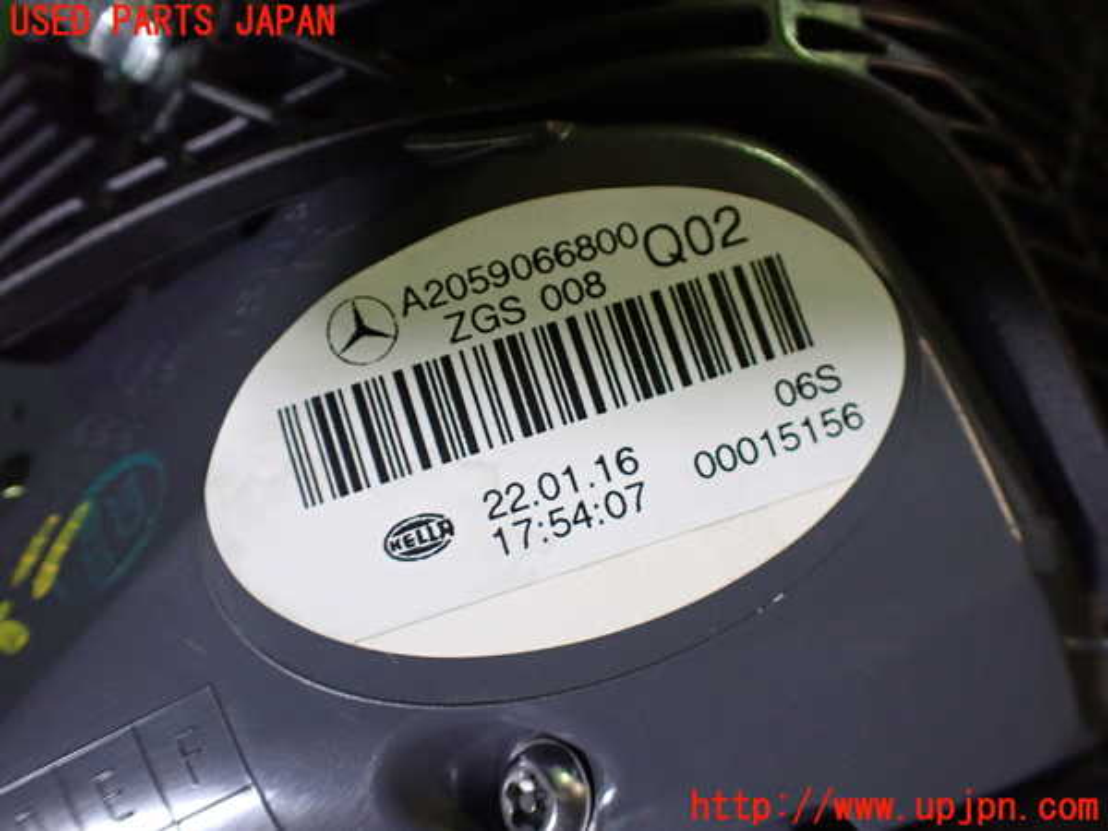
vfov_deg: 46.8
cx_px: 554
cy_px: 416
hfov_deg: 60.0
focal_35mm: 30
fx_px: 960
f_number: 2.3
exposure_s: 1/100
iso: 800
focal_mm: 5.4
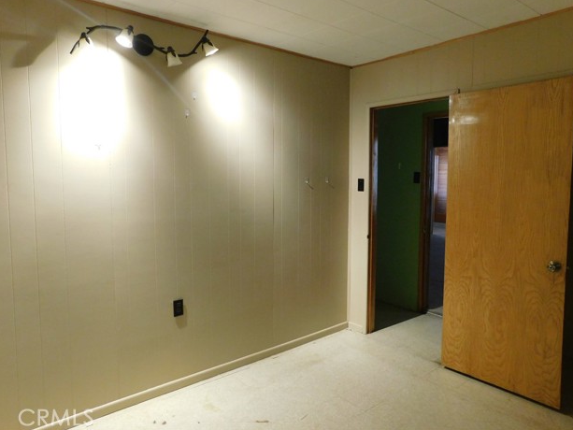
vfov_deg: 56.8
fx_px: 397
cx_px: 280
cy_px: 207
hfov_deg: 71.6
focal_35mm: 24
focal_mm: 4
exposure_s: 1/25
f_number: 3
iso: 400
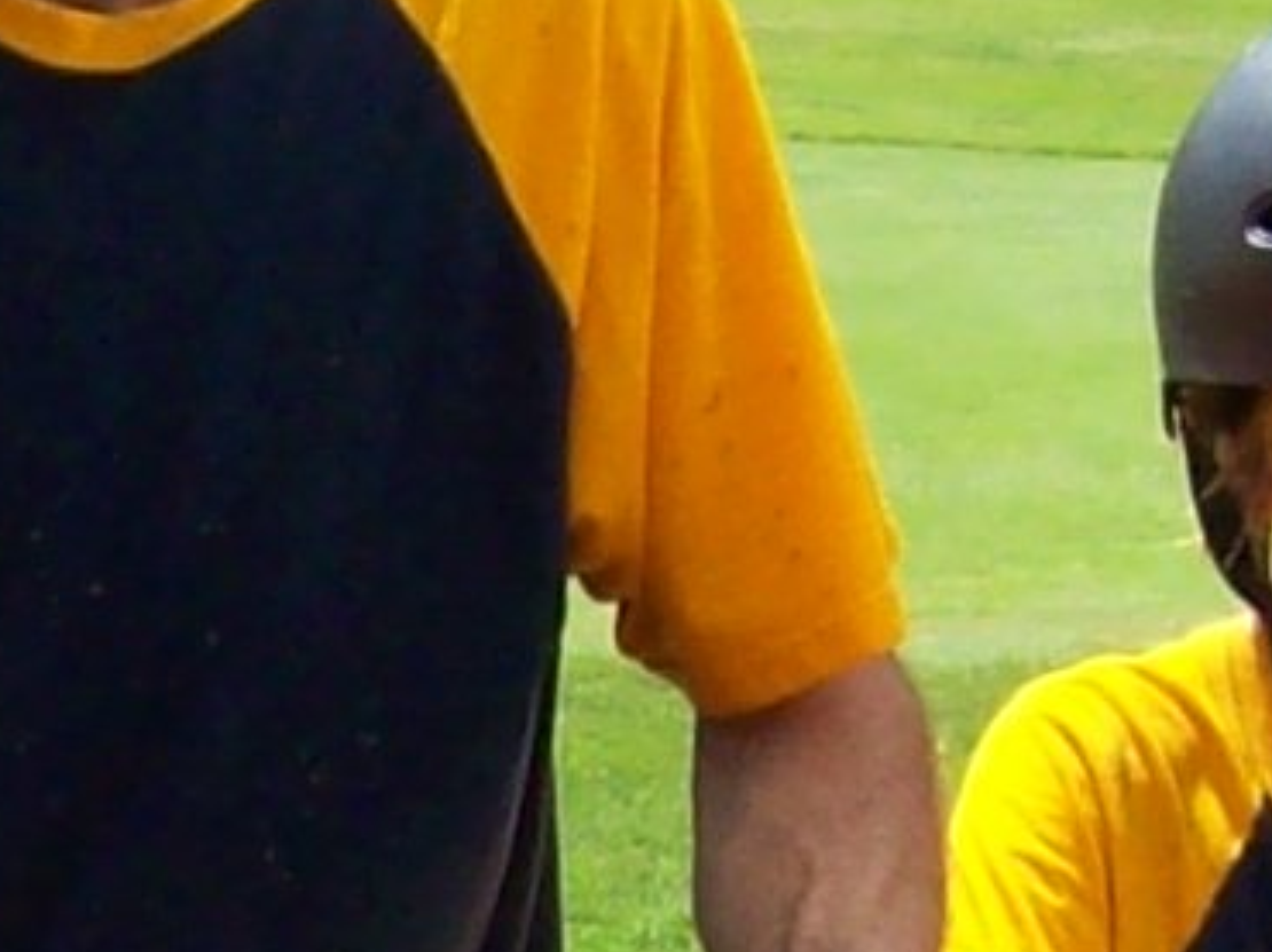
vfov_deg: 5.3
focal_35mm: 277
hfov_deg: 7.0
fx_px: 10172
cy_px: 1289
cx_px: -877
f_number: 4.8
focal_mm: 6
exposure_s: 1/331
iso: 80
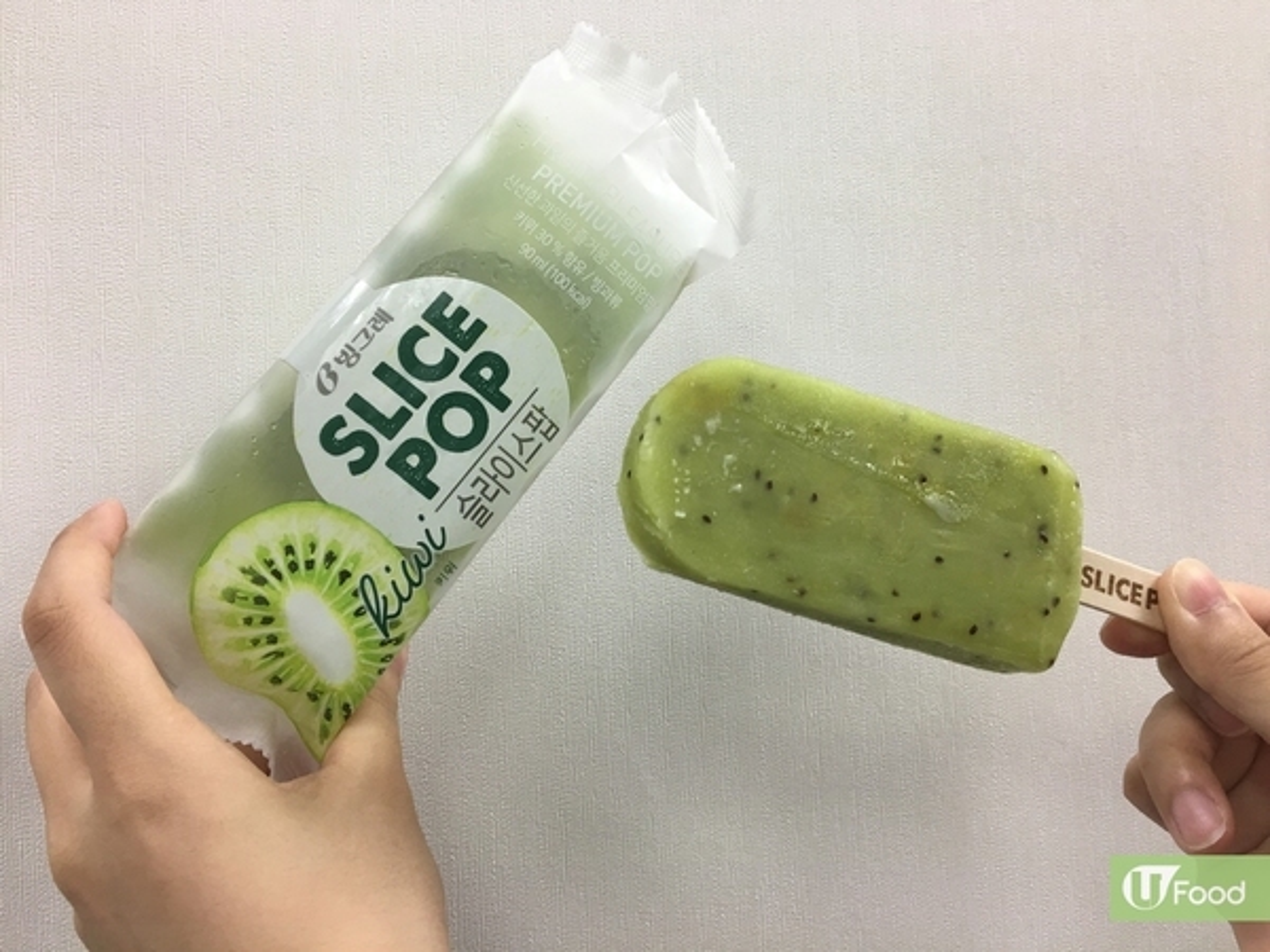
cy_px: 476
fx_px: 1064
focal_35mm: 29
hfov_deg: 61.7
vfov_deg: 48.2
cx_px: 635
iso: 32
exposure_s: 1/33
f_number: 2.2
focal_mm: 4.15
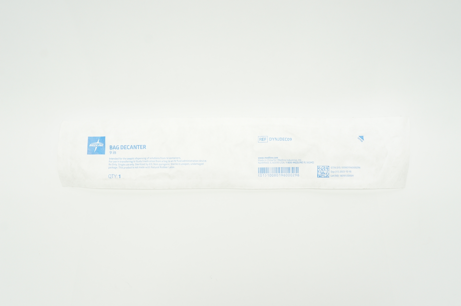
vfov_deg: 41.6
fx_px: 403
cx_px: 230
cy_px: 153
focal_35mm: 32
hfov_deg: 59.5
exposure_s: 1/30
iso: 400
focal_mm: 21
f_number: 8
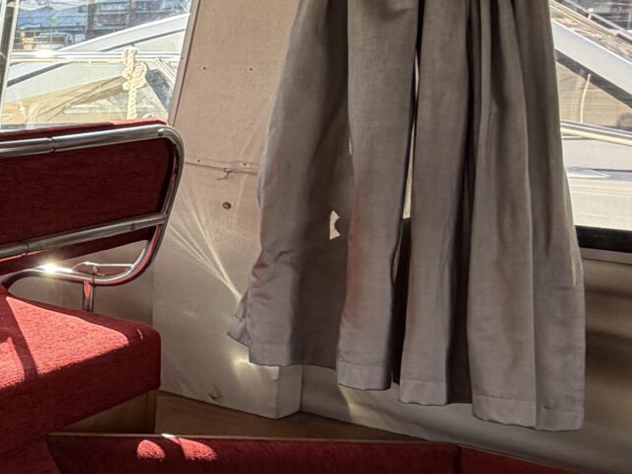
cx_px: -349
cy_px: 240
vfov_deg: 26.1
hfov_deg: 25.0
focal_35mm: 56
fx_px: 1022
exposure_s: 1/228
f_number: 2.2
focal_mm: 2.22
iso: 40
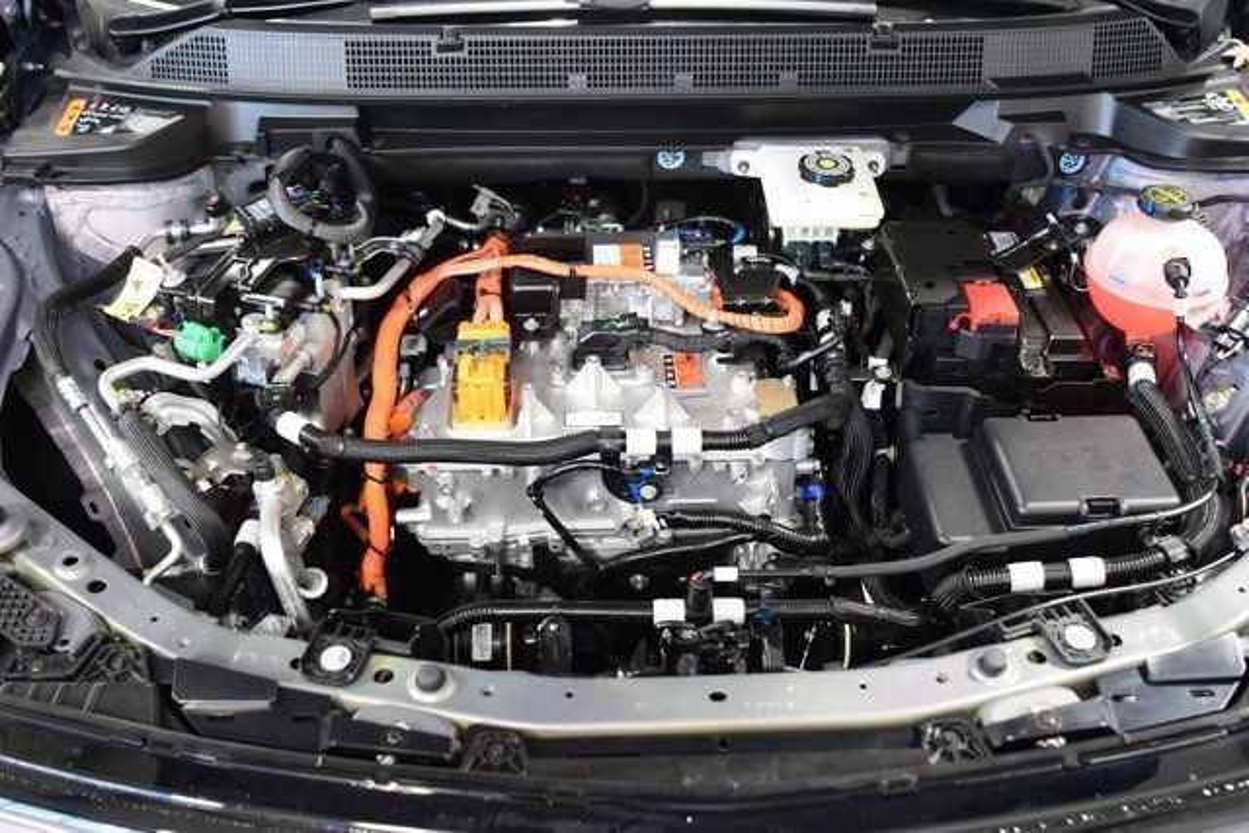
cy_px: 416
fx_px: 1249
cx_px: 624
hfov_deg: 53.1
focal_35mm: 36
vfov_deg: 36.9
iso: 1600
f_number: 2.8
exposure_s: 1/40
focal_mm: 24
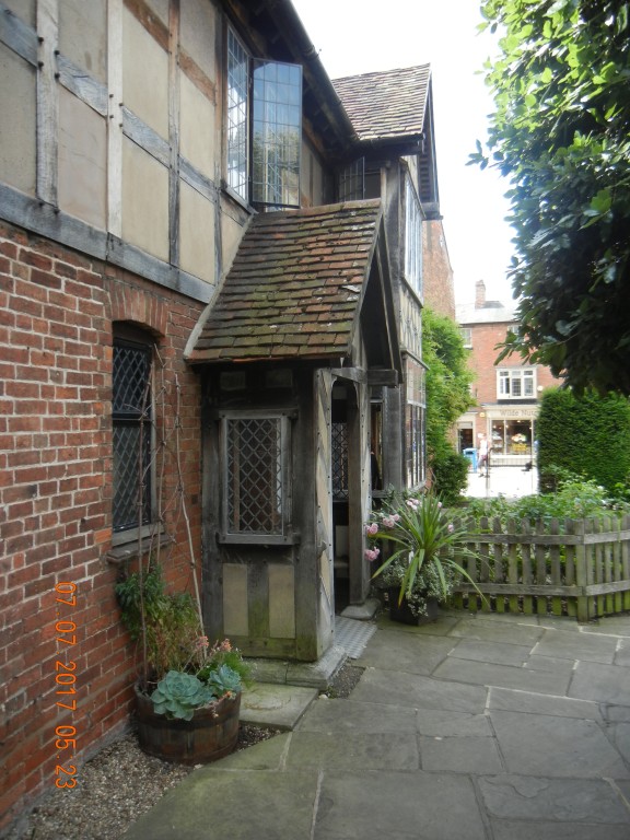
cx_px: 315
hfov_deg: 46.8
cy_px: 420
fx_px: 728
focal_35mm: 30
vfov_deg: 60.0
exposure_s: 1/230
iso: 160
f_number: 3.5
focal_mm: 5.4
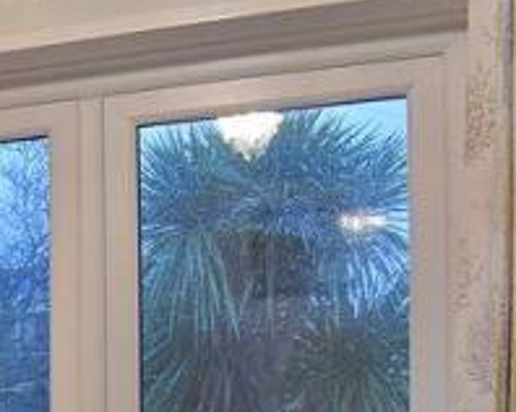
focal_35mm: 84
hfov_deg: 19.1
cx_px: -323
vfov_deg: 17.5
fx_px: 1282
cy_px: 471
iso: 560
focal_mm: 18
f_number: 13
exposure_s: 1/4
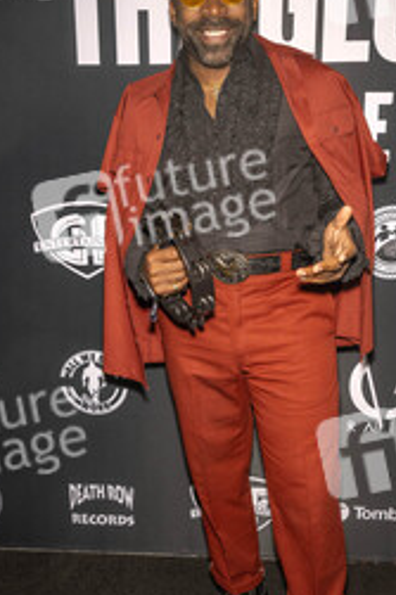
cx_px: 223
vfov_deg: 45.4
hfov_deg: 31.1
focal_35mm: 43
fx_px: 710
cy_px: 325
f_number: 5.6
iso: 800
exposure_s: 1/200
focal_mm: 27
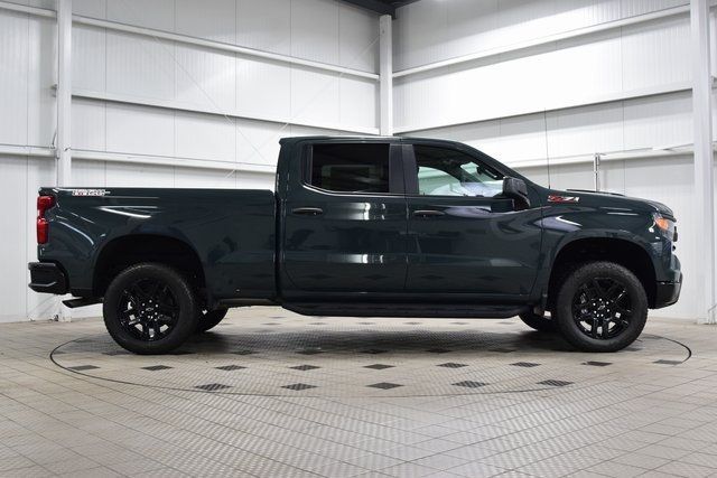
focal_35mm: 39
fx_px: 777
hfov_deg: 49.5
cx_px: 358
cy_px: 239
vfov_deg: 34.2
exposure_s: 1/60
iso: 1600
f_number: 5
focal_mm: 26
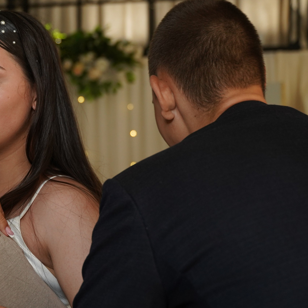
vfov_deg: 24.0
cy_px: 169
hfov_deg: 23.4
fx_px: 725
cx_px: 31
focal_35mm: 72
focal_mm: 35
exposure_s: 1/160
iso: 1000
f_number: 2.8
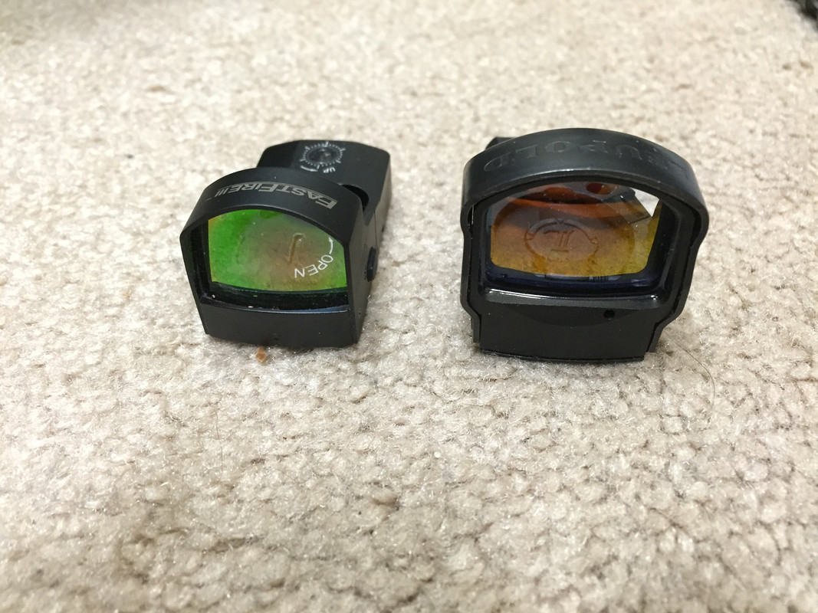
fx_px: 685
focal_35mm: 29
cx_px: 409
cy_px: 306
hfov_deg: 61.7
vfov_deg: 48.2
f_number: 2.2
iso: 250
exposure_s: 1/15
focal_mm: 4.15
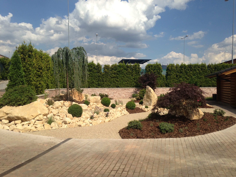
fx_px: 225
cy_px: 88
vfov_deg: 42.9
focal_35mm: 33
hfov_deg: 55.4
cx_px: 118
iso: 50
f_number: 2.4
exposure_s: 1/2463
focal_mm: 4.12
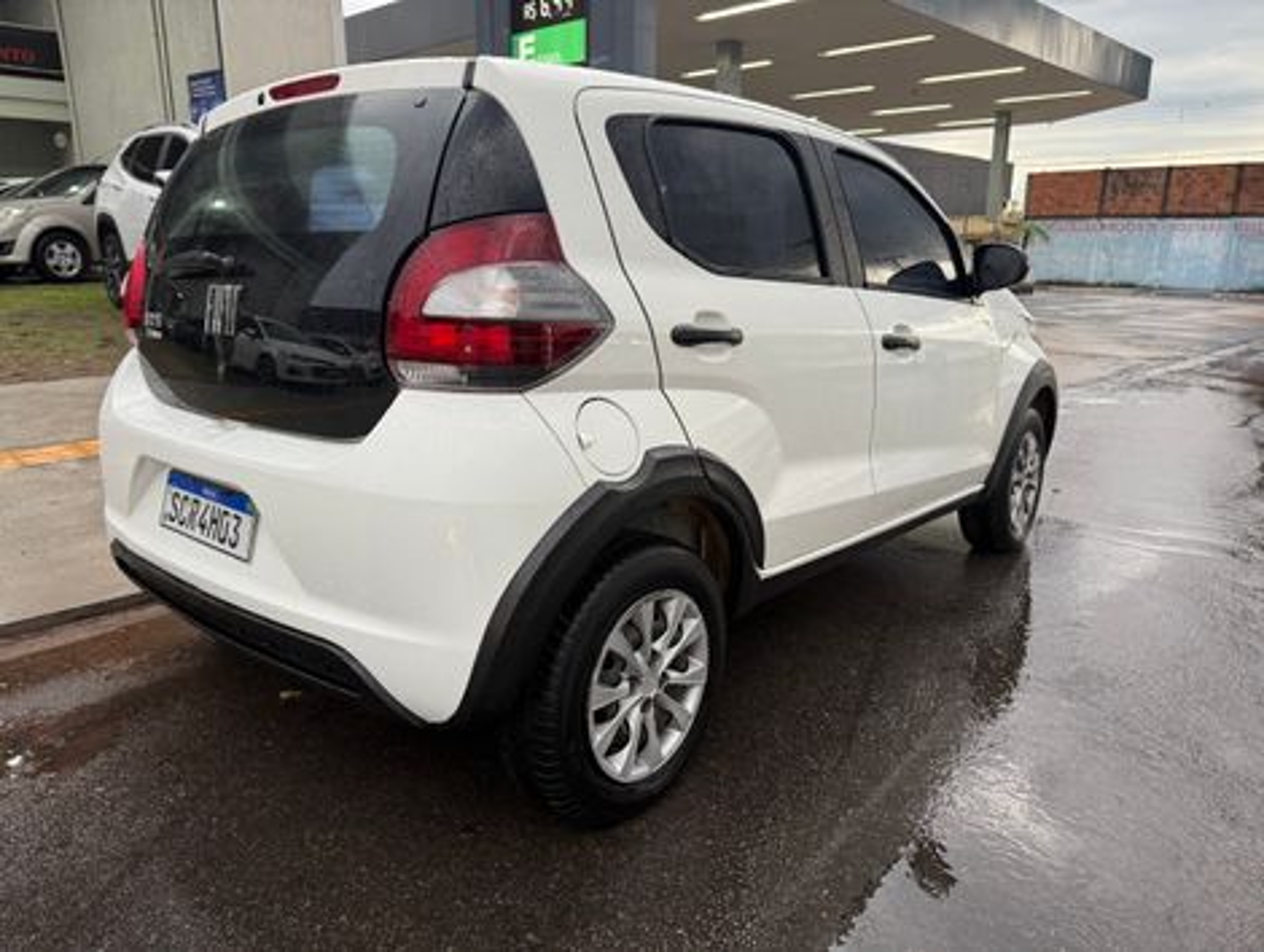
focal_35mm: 24
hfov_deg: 71.5
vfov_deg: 56.9
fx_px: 878
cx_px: 632
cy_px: 476
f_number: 1.78
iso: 200
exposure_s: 1/121
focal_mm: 6.76
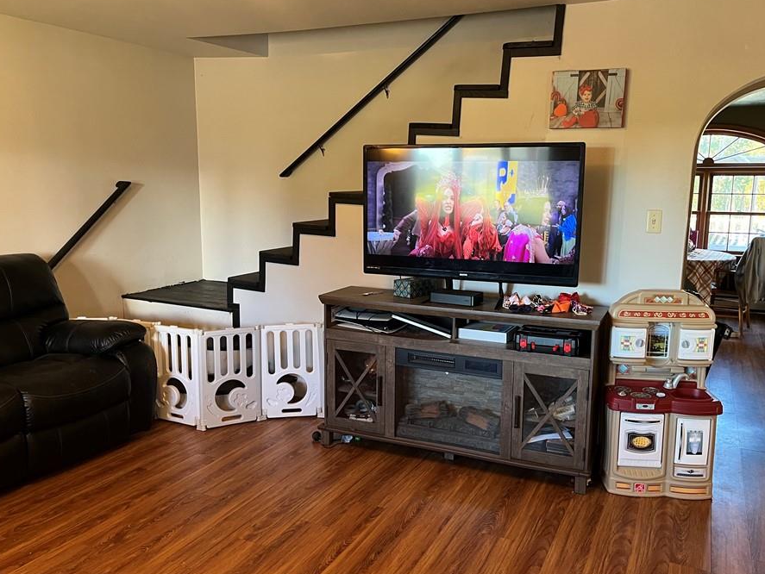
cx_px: 407
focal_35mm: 30
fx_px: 663
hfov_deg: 59.9
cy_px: 290
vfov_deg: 46.8
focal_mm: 5.1
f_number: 1.6
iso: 320
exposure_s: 1/60
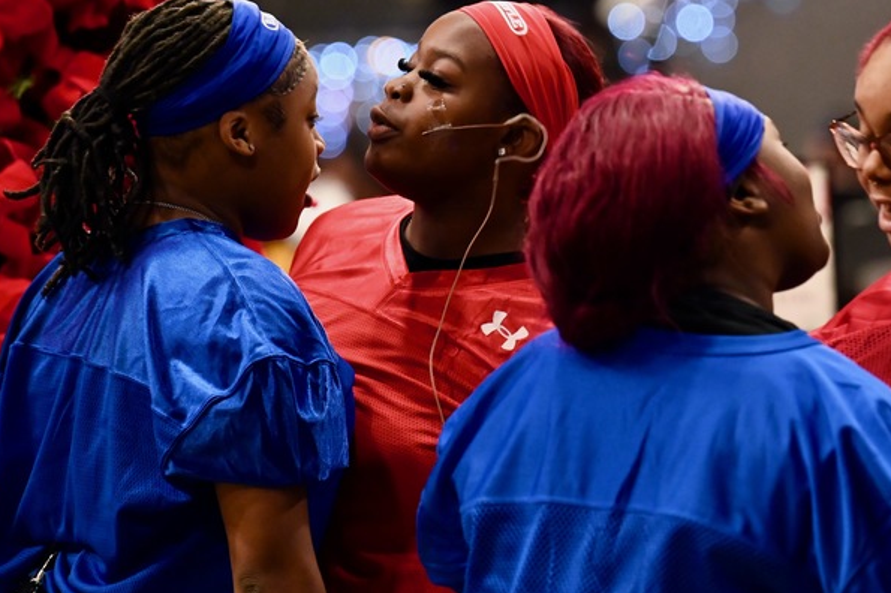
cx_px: 654
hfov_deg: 6.8
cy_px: 210
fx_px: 7445
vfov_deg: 4.6
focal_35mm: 301
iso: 4000
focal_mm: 175
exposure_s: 1/125
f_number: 3.5
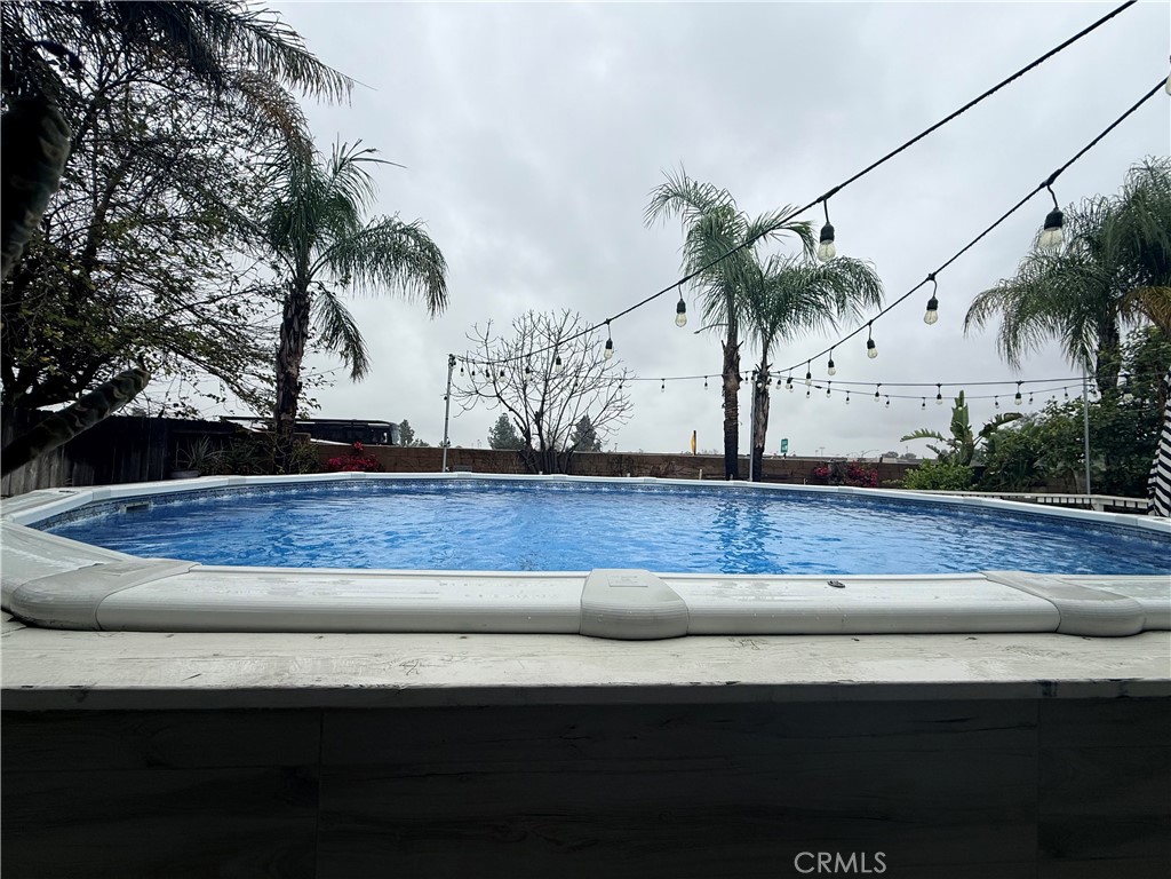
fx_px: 474
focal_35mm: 14
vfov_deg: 85.7
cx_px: 586
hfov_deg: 102.1
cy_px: 440
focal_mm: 2.22
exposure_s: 1/1189
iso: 50
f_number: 2.2
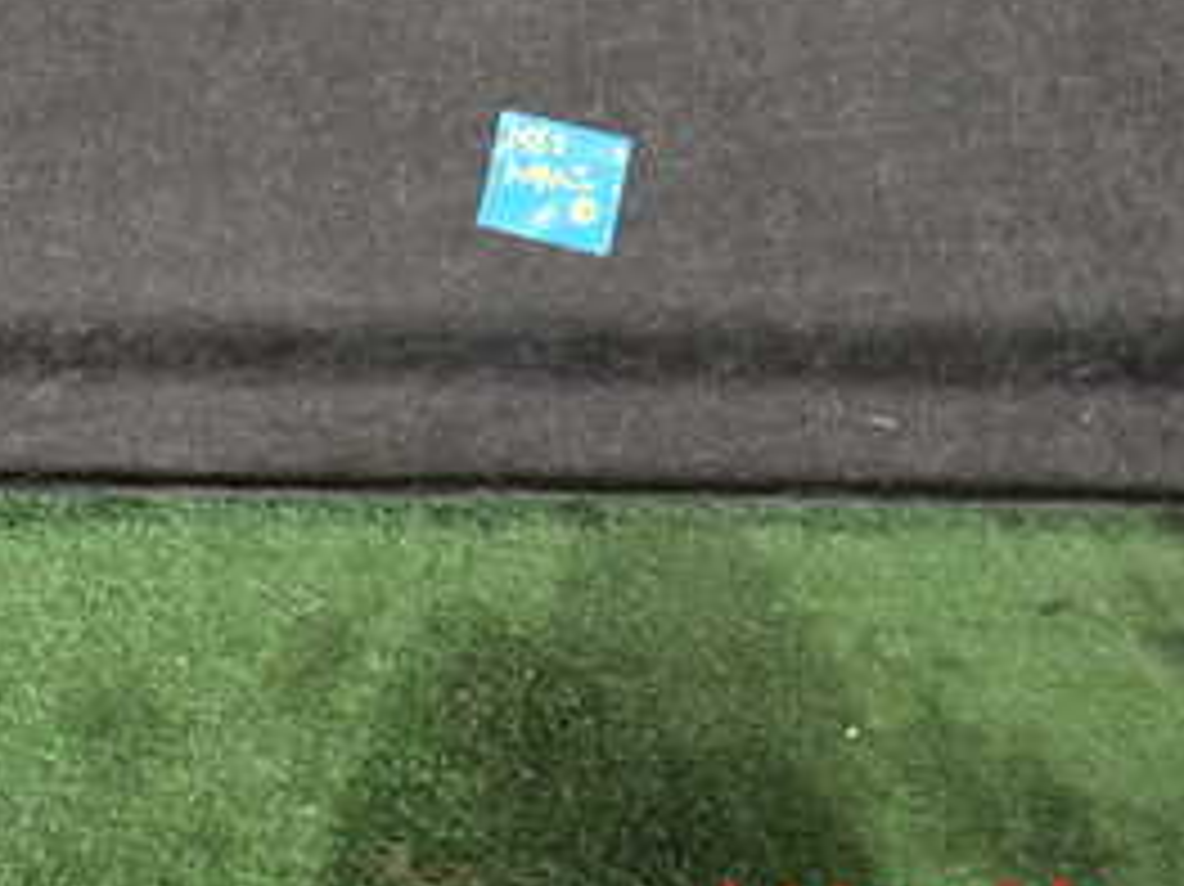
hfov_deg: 33.5
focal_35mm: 57
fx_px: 1949
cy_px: -27
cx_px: 387
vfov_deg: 24.3
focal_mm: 4.5
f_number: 2
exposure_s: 1/60
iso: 400
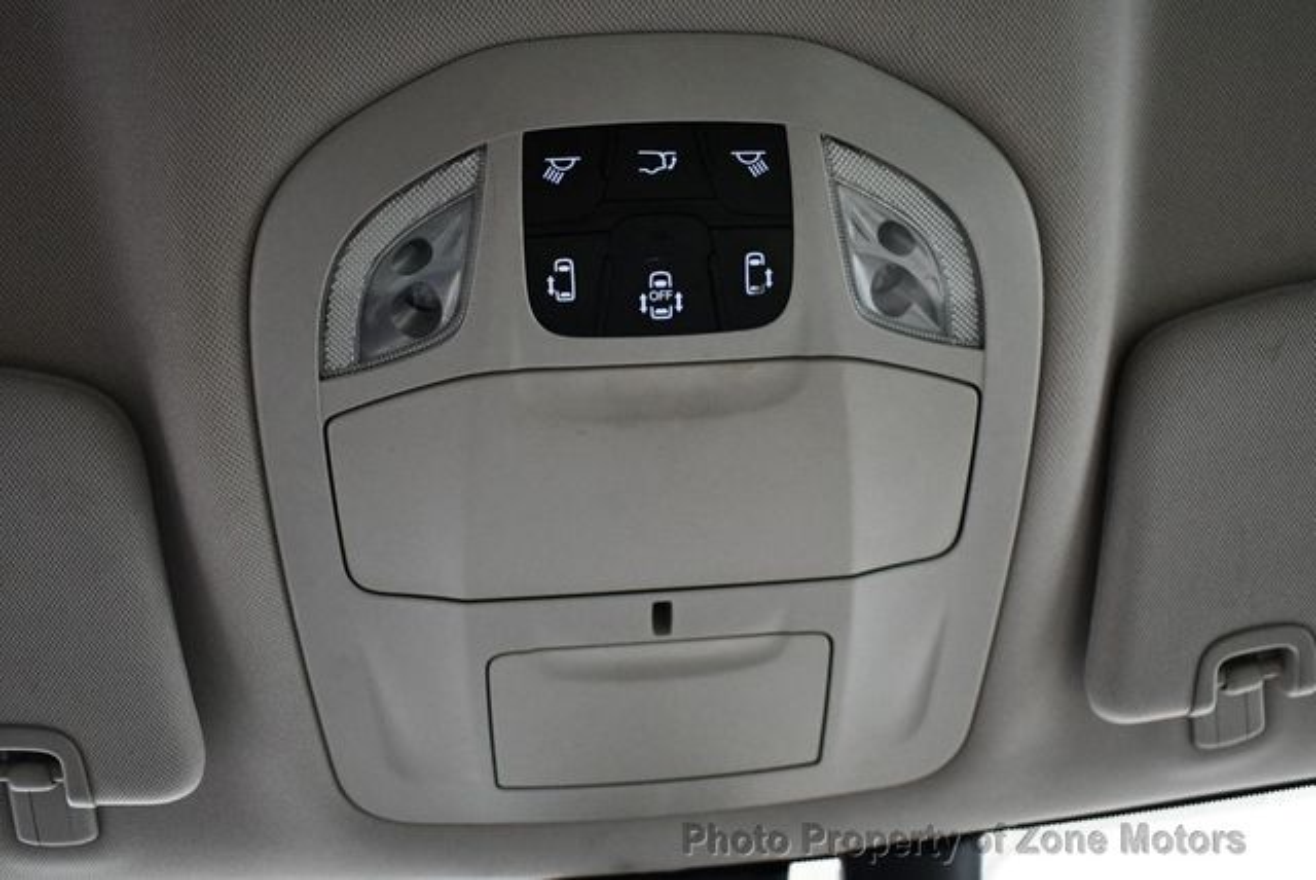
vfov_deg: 36.9
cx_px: 658
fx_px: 1317
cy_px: 440
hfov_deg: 53.1
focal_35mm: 36
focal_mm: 18
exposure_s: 1/60
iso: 3200
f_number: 3.5
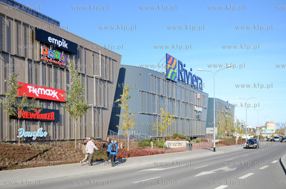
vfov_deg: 39.8
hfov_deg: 57.3
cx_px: 143
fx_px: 262
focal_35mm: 33
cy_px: 94
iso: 400
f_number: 3.5
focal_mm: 22
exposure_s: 1/3200
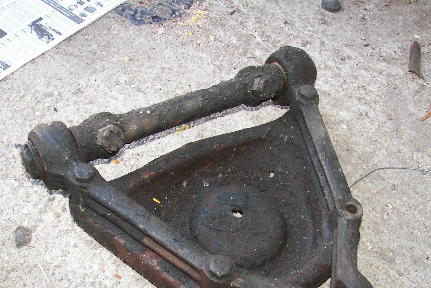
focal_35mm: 51
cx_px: 224
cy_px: 211
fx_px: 611
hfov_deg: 38.9
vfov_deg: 26.2
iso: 100
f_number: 2.8
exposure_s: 1/30
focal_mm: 6
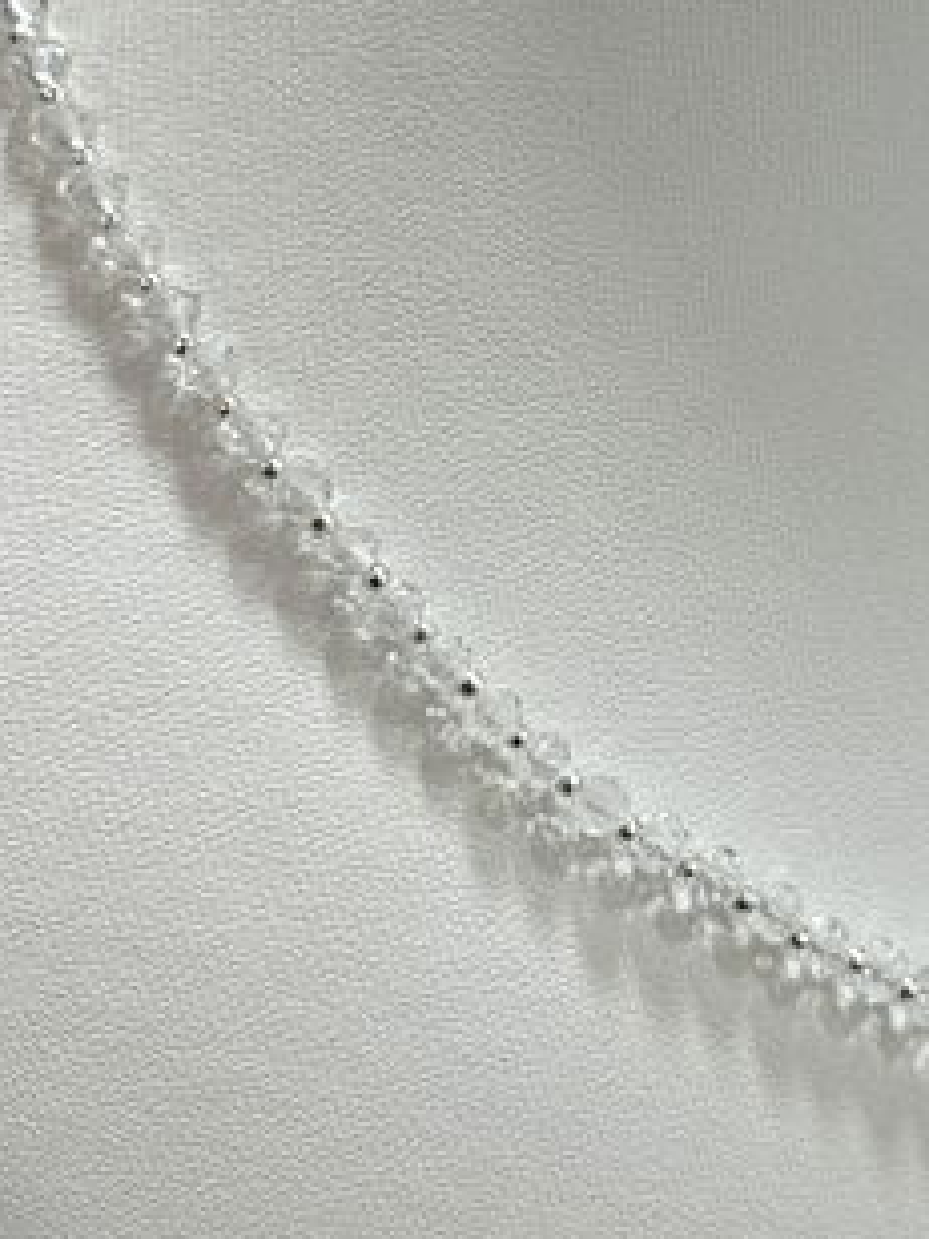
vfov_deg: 23.4
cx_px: 780
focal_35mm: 83
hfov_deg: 17.6
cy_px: 344
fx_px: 2970
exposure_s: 1/100
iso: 100
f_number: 1.78
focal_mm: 6.76
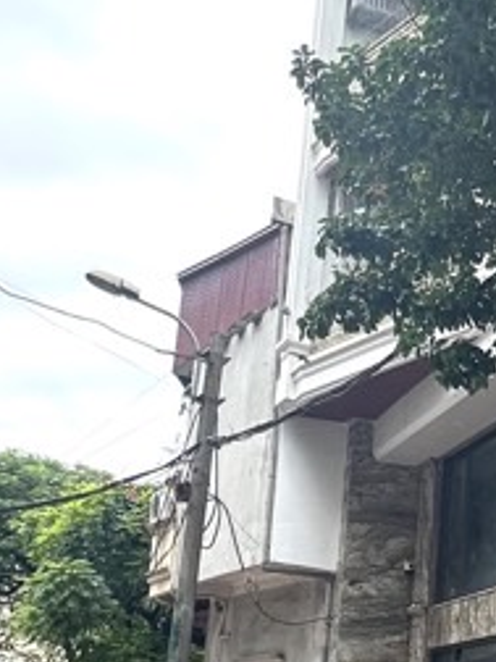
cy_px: 586
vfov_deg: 32.3
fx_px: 1089
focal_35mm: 57
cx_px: 430
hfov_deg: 25.0
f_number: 2.2
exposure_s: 1/316
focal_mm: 2.22
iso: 40
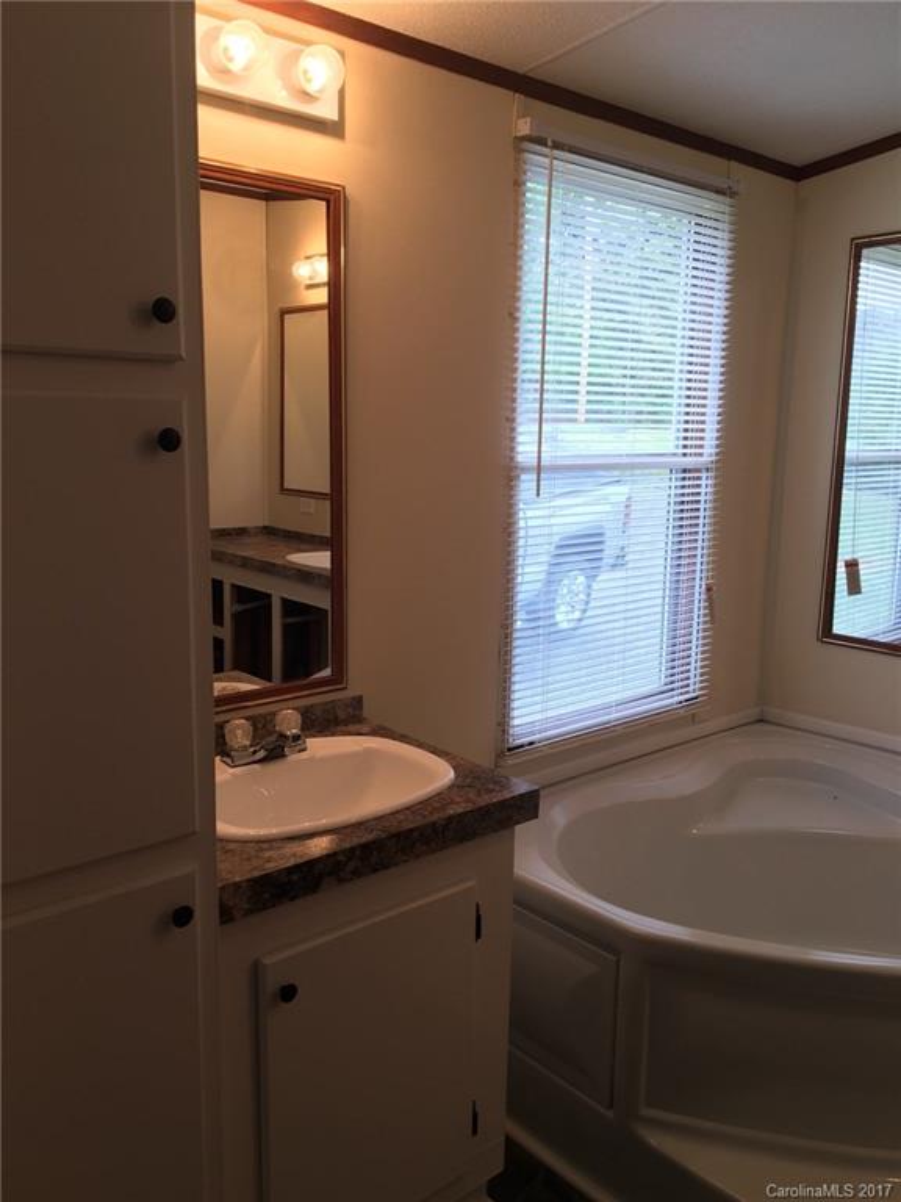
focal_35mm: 29
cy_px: 601
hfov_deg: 48.2
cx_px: 450
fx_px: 1006
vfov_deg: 61.7
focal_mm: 4.15
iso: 25
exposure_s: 1/40
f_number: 2.2
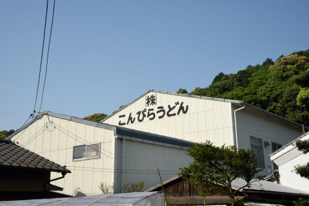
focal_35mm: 46
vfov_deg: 29.2
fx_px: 395
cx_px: 154
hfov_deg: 42.7
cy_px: 103
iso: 200
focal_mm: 46
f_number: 16
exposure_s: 1/90
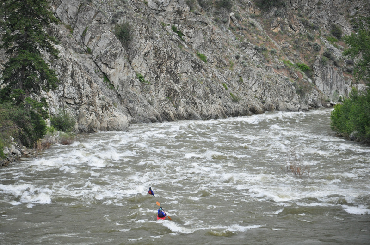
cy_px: 122
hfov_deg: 13.1
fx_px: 1616
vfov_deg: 8.7
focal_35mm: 158
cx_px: 185
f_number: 5.6
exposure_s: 1/800
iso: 800
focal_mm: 105
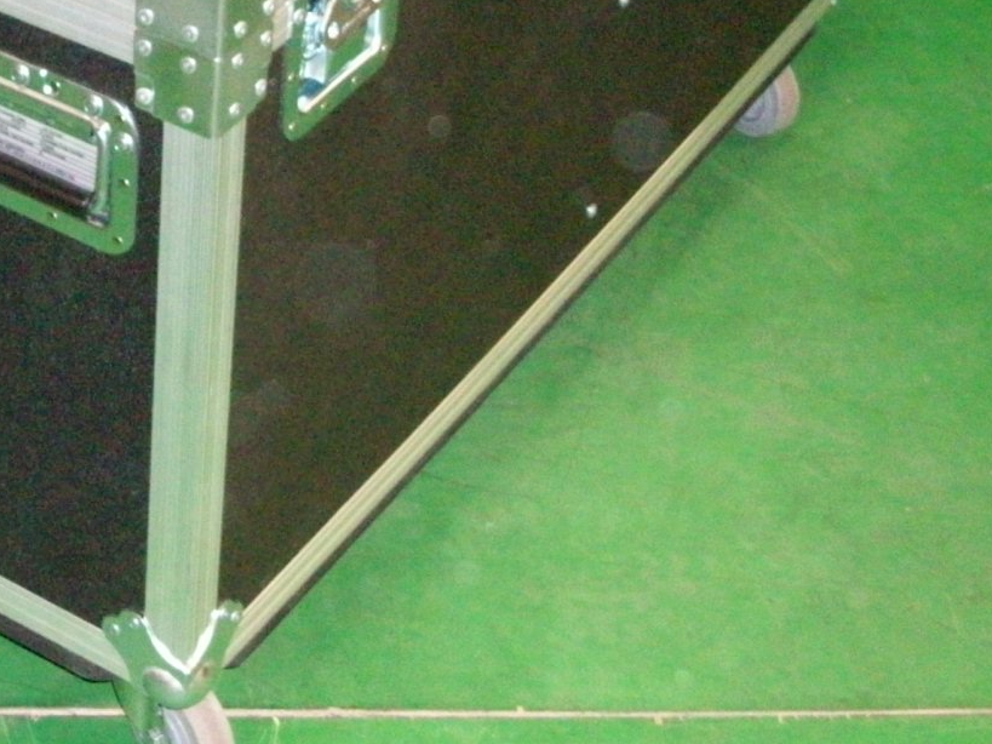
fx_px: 2436
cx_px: 182
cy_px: -12
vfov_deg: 17.0
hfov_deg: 22.7
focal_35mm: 85
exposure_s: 1/60
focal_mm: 5.7
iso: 320
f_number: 2.8
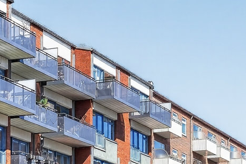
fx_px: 867
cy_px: 291
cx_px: 63
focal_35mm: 127
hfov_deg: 16.1
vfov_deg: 10.2
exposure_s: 1/1000
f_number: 8
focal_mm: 23
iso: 400
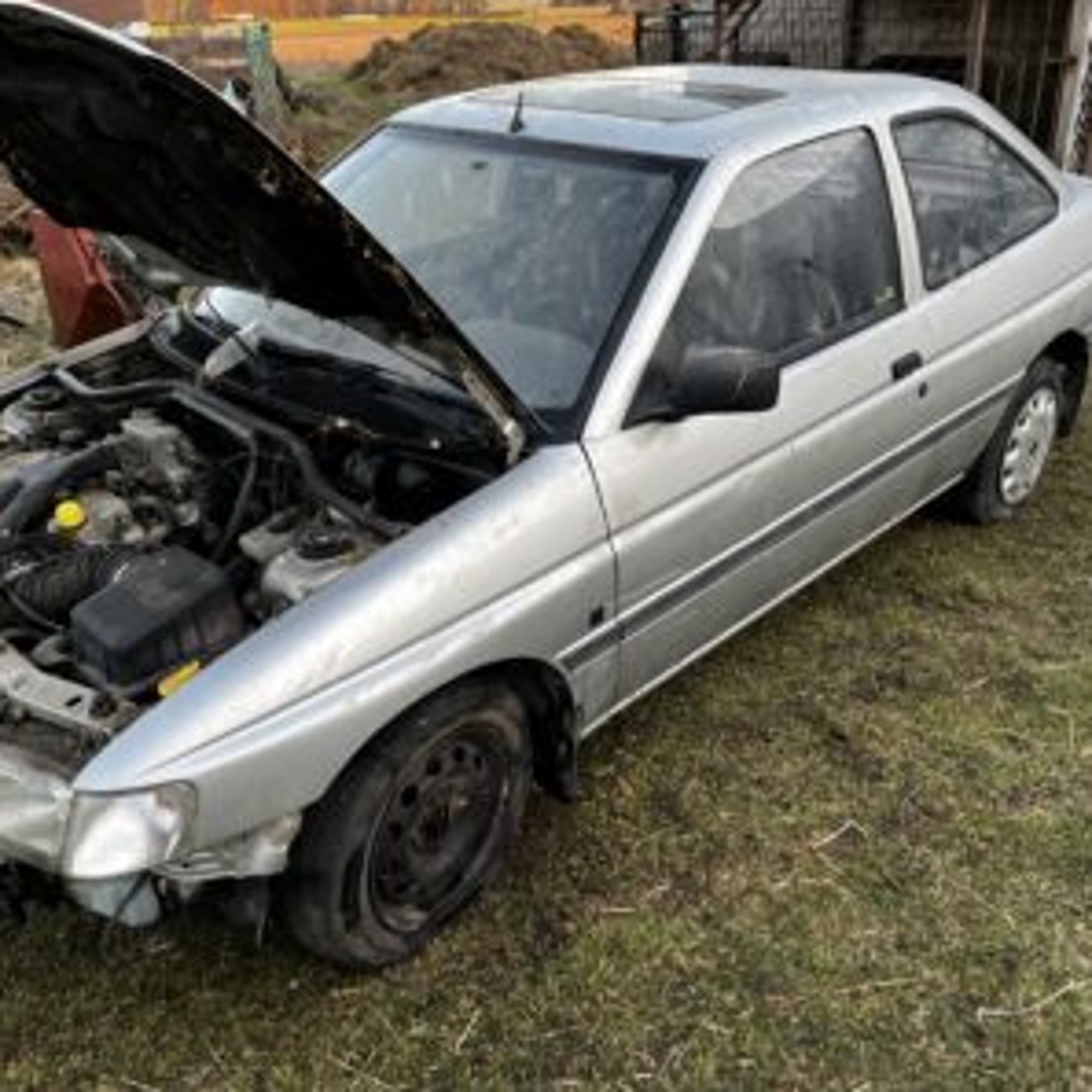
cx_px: 548
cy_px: 544
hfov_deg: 52.5
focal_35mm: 31
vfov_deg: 52.5
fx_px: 1106
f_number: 1.6
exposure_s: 1/121
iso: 64
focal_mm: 5.1
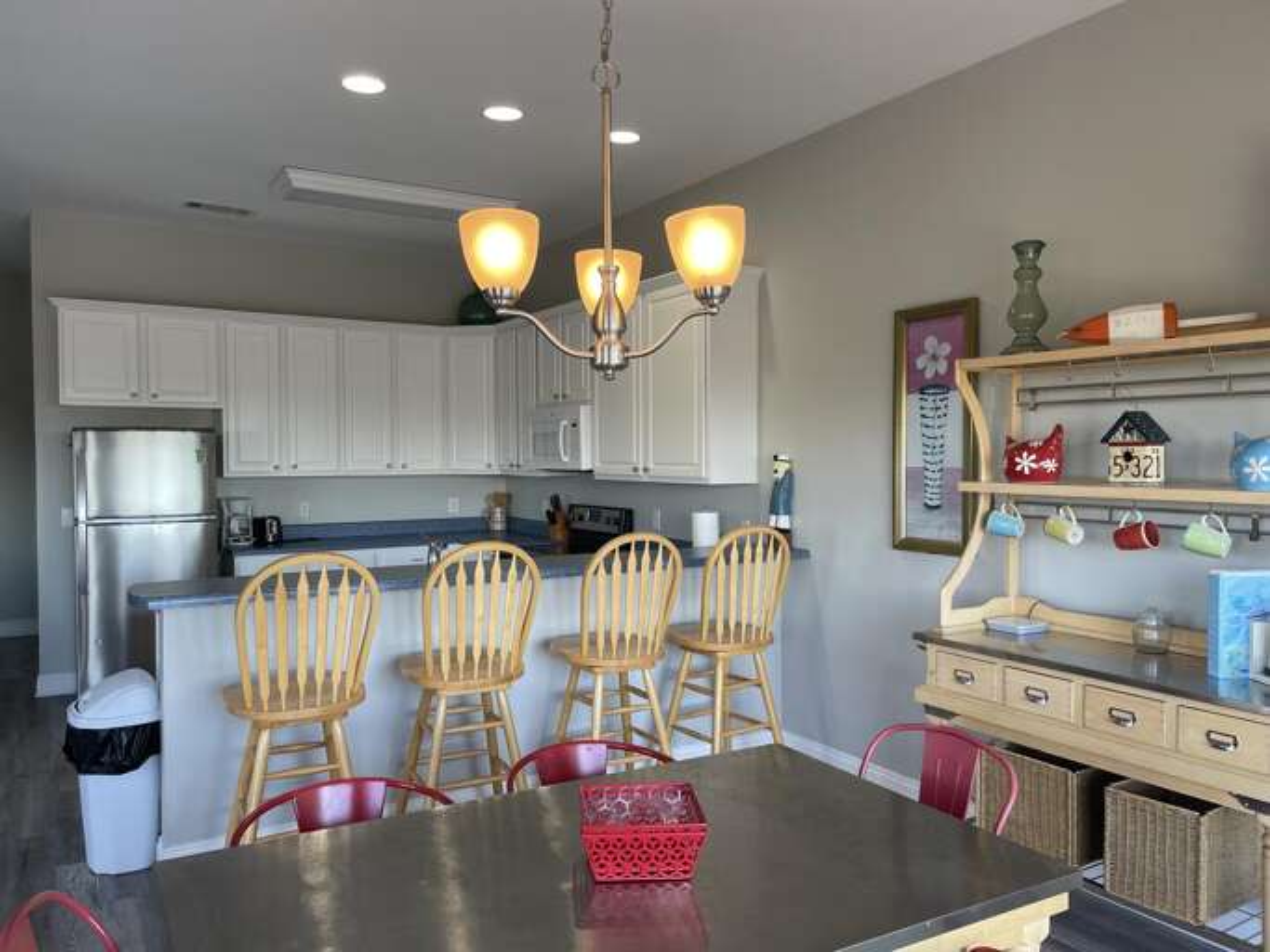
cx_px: 635
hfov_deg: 67.3
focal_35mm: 26
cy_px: 476
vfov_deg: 53.0
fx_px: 954
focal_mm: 4.2
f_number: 1.6
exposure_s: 1/120
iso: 64
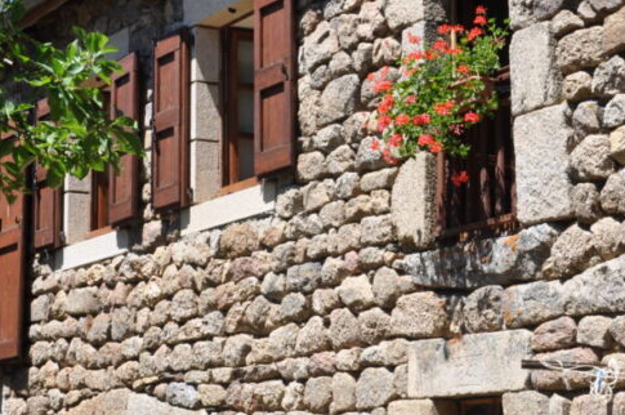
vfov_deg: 13.2
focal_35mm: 103
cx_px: 233
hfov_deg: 19.8
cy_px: 159
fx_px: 1786
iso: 200
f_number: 13
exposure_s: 1/160
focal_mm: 34
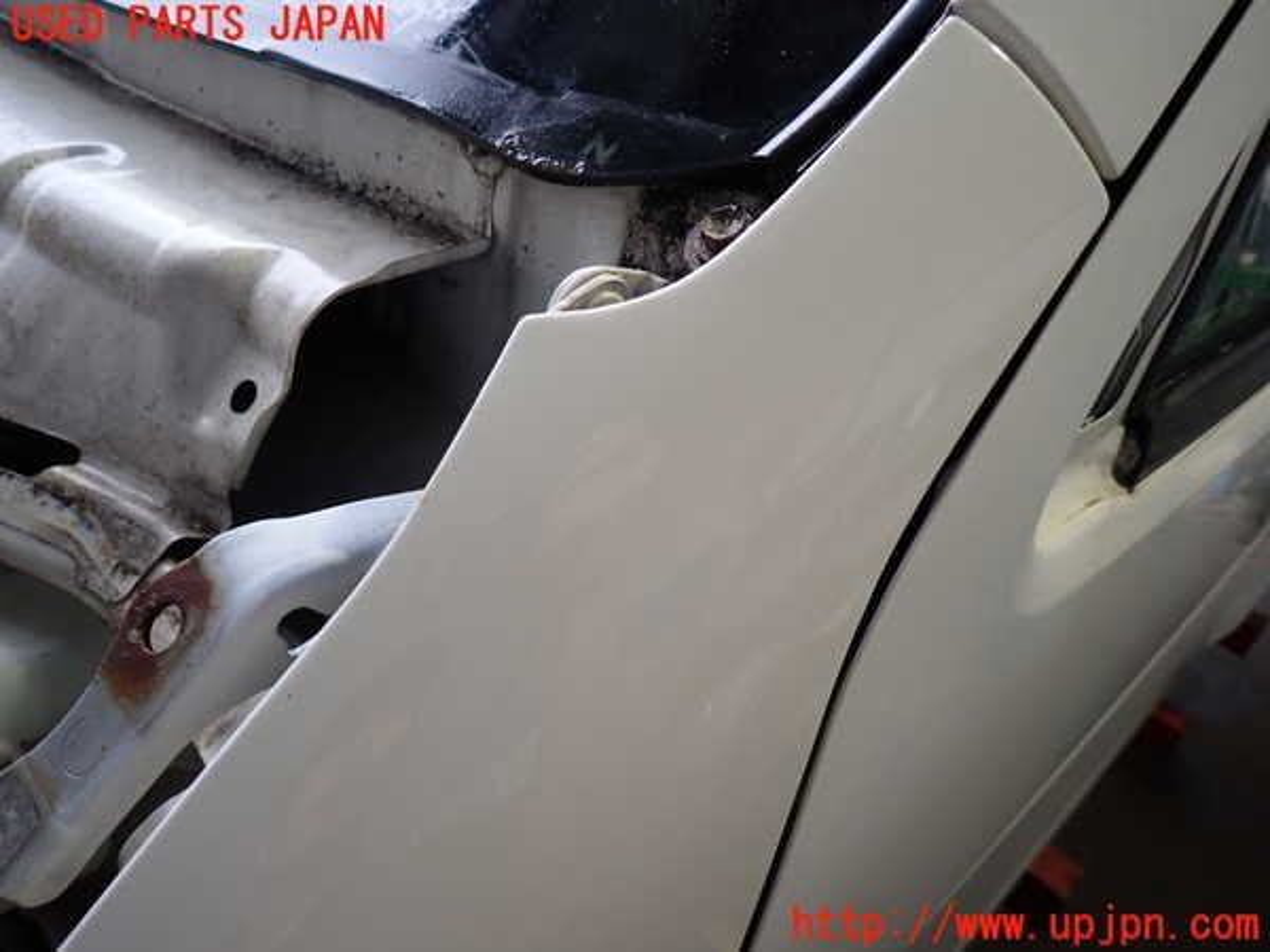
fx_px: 917
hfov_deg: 69.4
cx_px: 635
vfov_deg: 54.9
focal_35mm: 25
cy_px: 476
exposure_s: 1/60
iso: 160
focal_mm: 4.5
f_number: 2
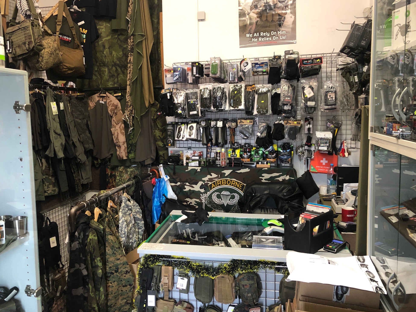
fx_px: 349
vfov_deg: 48.2
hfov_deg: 61.6
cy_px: 153
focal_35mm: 29
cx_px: 202
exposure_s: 1/17
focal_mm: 3.99
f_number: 1.8
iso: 64
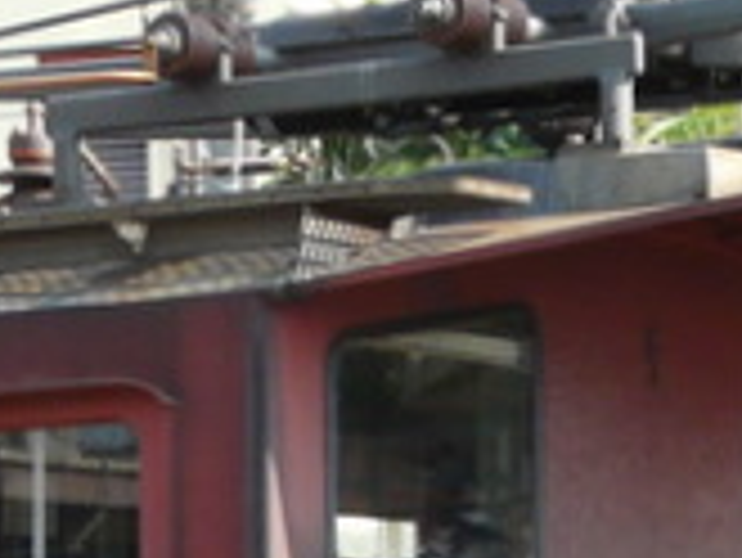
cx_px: 706
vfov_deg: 5.0
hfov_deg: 6.6
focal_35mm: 297
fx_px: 6371
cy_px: 792
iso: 100
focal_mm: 8.1
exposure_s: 1/160
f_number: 4
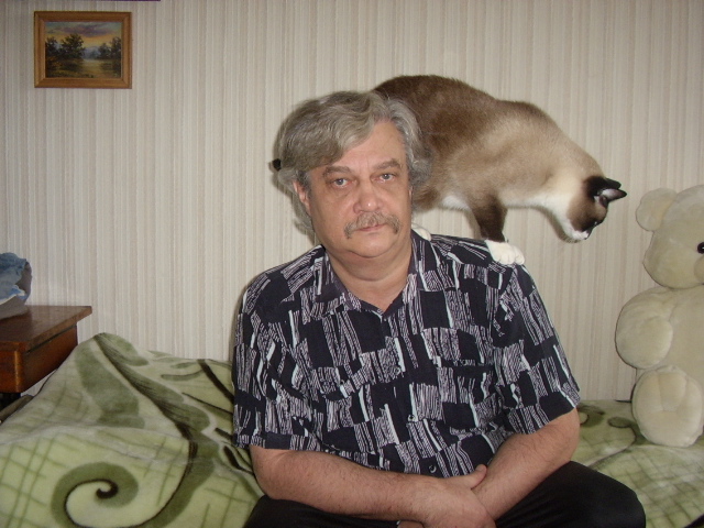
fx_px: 610
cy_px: 264
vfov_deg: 46.8
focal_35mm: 30
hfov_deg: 60.0
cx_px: 352
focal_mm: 5.8
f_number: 2.9
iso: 183
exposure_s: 1/30
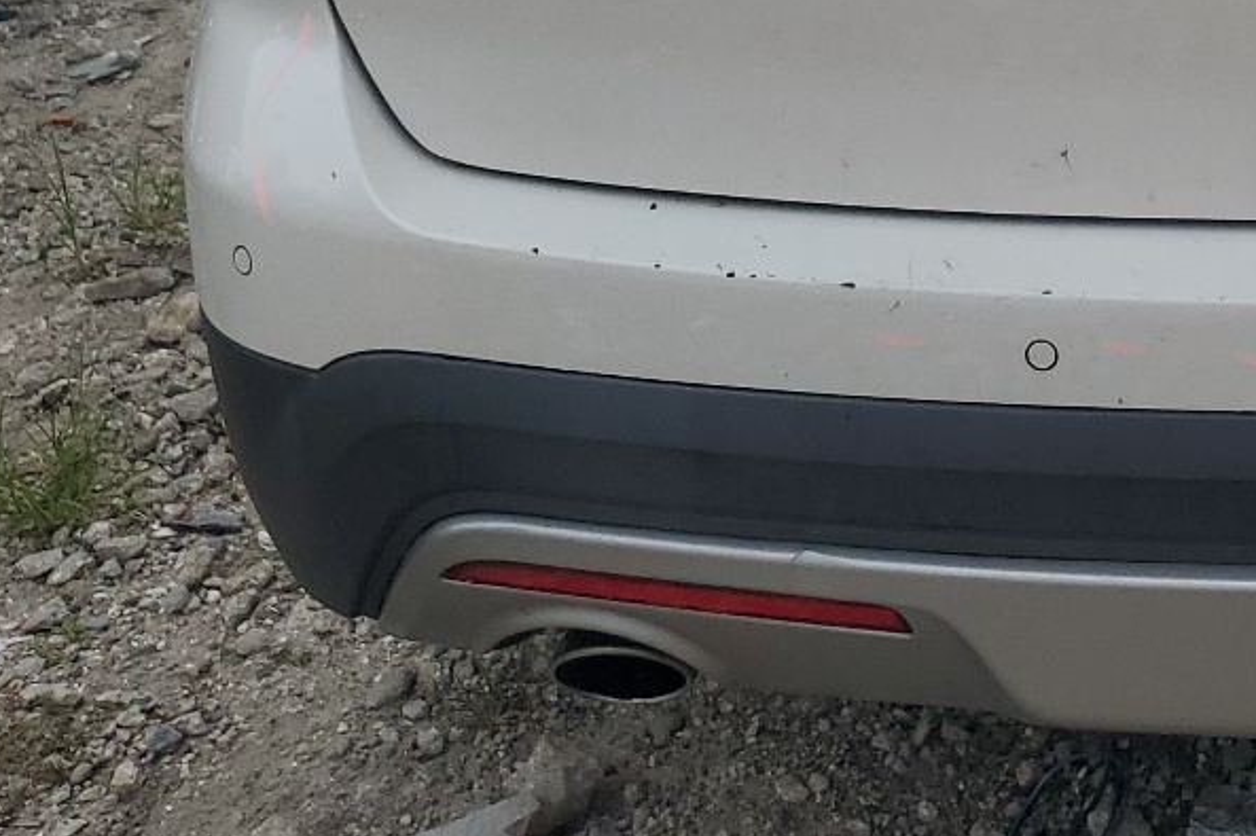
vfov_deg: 17.3
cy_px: -298
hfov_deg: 25.4
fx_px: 2546
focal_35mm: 73
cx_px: 1432
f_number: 1.5
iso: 50
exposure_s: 1/1429
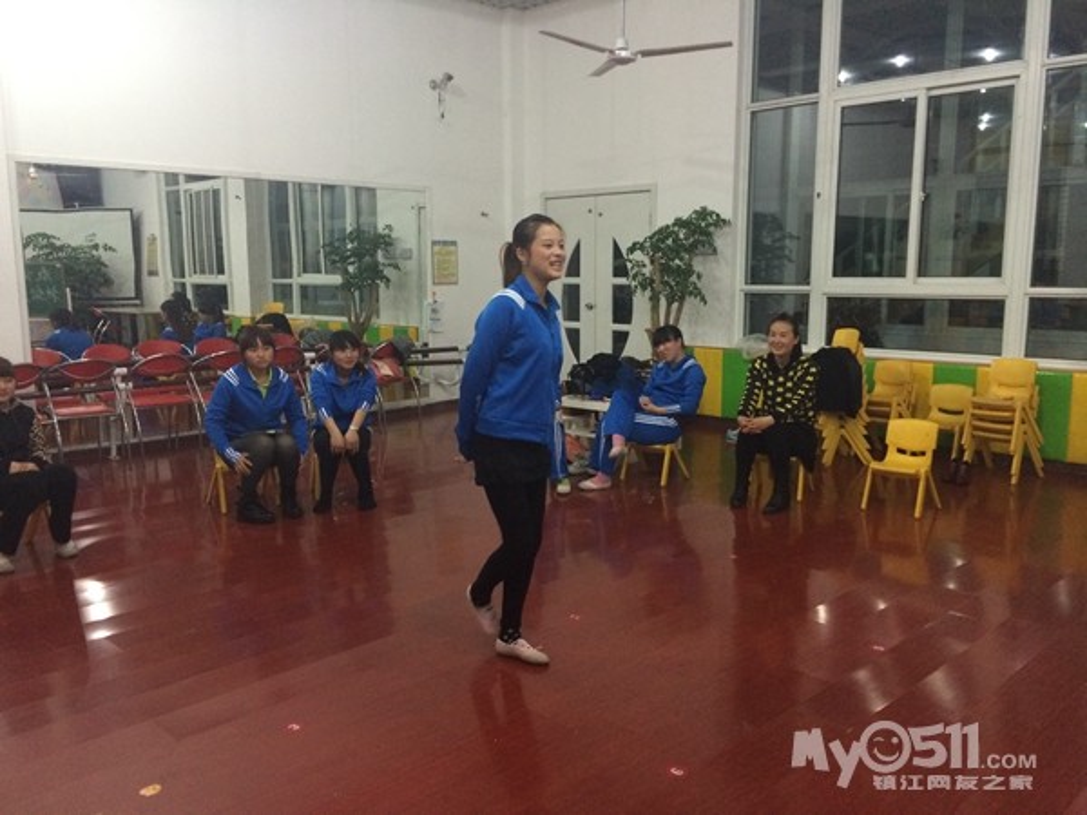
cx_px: 544
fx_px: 942
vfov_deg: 46.8
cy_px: 408
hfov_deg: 60.0
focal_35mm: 30
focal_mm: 4.12
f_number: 2.2
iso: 320
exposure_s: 1/20
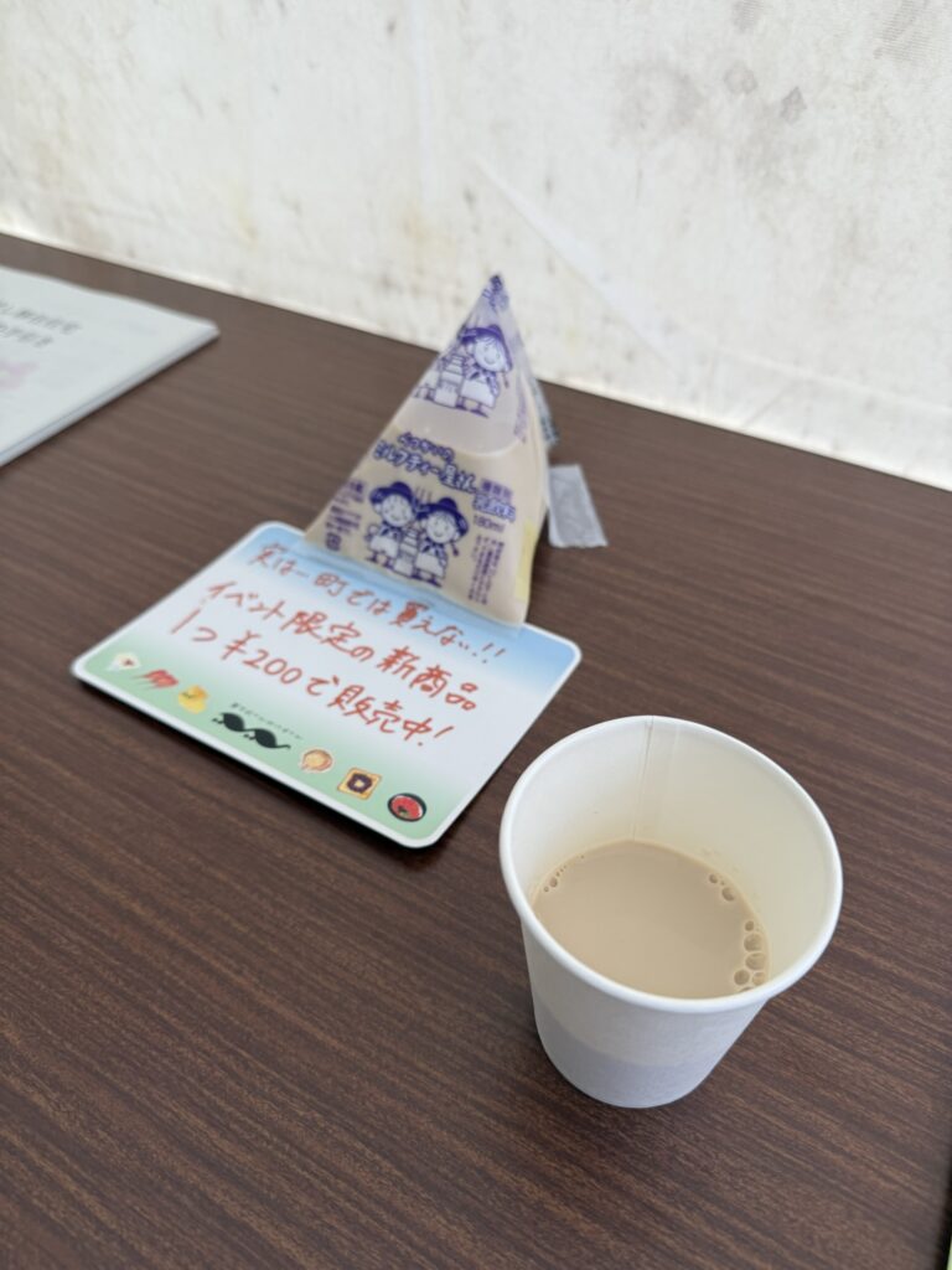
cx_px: 476
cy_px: 635
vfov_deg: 71.6
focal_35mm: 24
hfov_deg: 56.8
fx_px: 880
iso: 125
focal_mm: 6.76
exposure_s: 1/121
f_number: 1.78
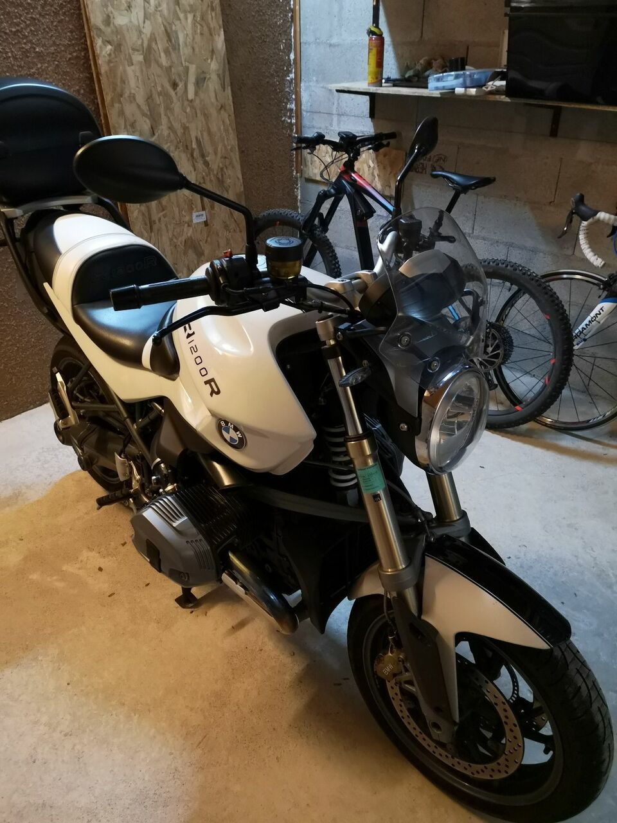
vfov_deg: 65.3
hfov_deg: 51.4
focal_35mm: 27
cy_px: 412
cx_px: 308
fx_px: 642
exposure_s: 1/16.7
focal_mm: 3.95
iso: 800
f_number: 1.8
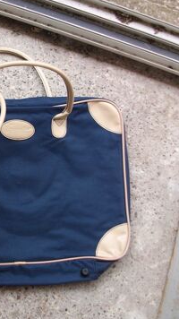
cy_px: 160
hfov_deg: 24.1
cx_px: -6
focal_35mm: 47
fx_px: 397
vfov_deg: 43.7
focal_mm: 5.7
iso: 80
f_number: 2.9
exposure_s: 1/100
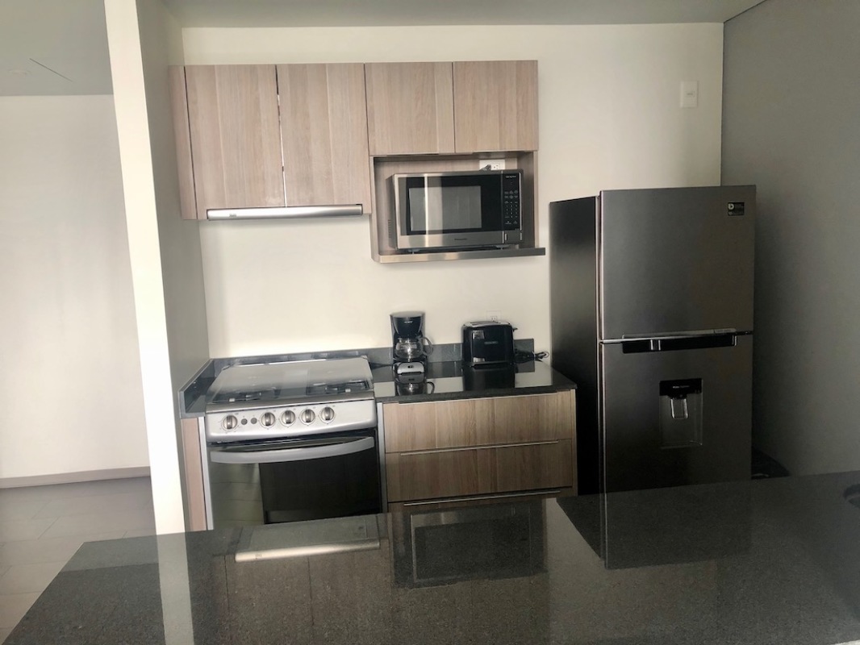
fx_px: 696
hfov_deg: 63.4
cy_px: 322
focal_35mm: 28
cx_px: 430
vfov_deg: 49.8
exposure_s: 1/24
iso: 40
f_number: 1.8
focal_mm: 3.99
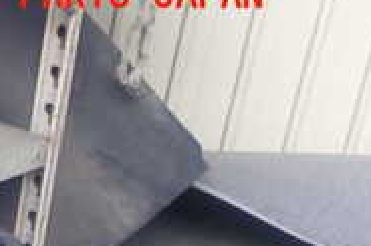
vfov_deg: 14.4
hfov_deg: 21.3
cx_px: 502
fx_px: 874
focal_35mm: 85
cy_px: 423
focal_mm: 4.5
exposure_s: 1/30
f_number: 2
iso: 200
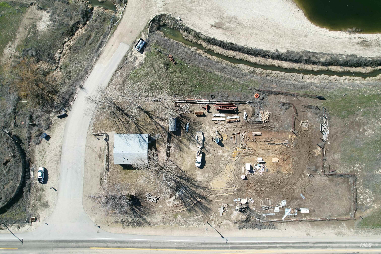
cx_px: 190
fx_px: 233
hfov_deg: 78.6
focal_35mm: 22
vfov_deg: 57.2
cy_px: 127
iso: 110
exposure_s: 1/1000
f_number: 2.8
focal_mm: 8.38
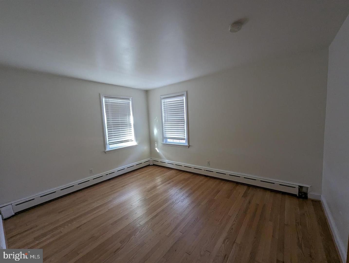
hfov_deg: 106.1
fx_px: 131
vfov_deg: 90.1
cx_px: 174
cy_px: 132
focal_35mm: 13
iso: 213
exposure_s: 1/59.3
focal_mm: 1.95
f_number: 2.2
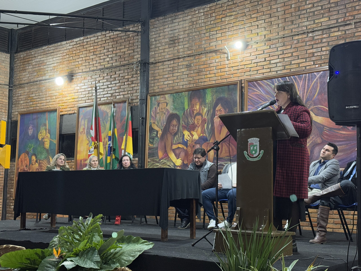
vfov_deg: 30.3
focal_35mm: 48
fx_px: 501
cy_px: 136
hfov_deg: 39.7
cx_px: 180
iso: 320
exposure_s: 1/40
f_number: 1.78
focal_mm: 6.76
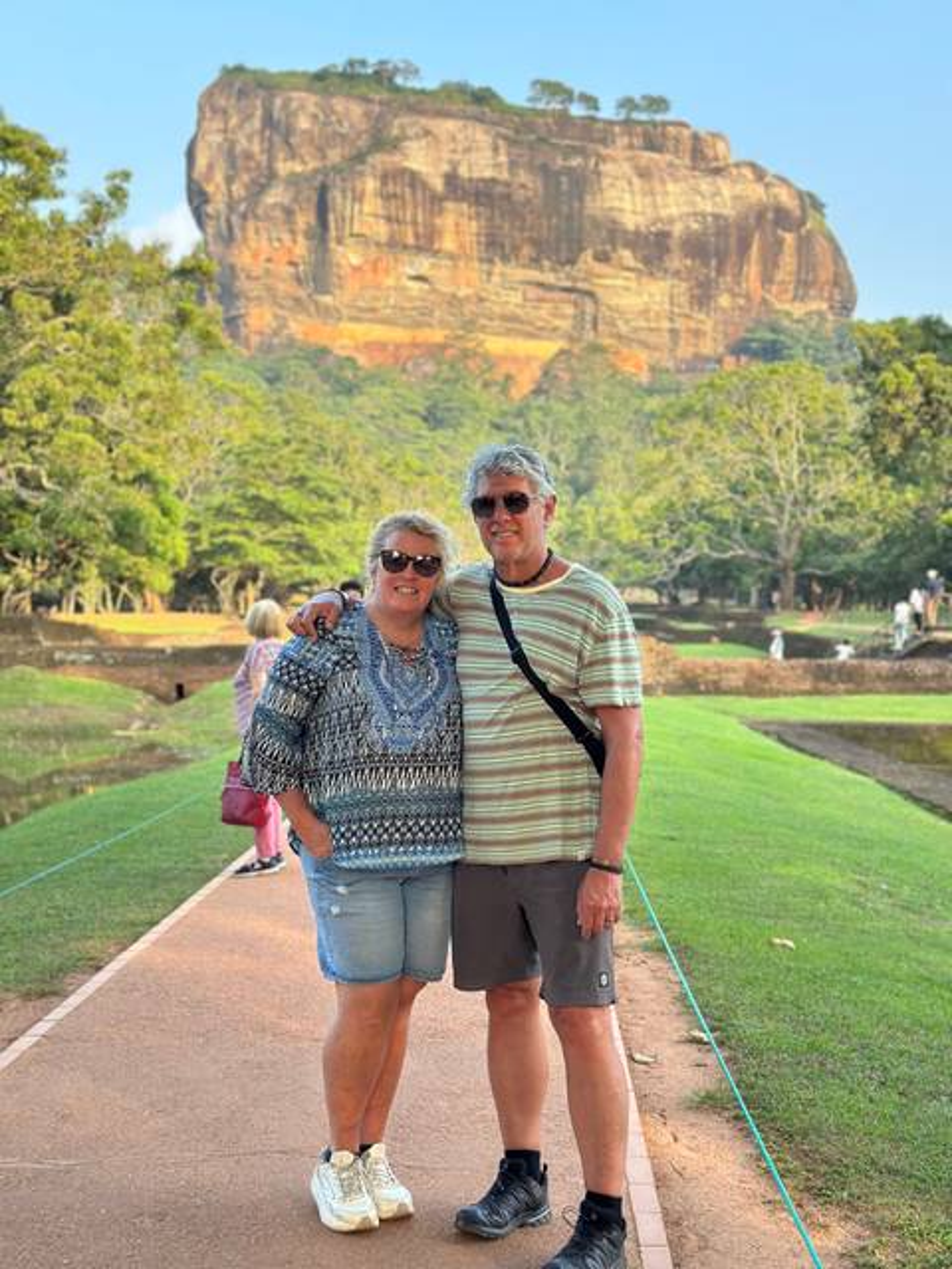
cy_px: 634
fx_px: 1760
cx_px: 476
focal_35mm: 48
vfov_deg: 39.7
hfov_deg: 30.3
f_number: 1.78
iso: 80
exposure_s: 1/659
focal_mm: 6.86
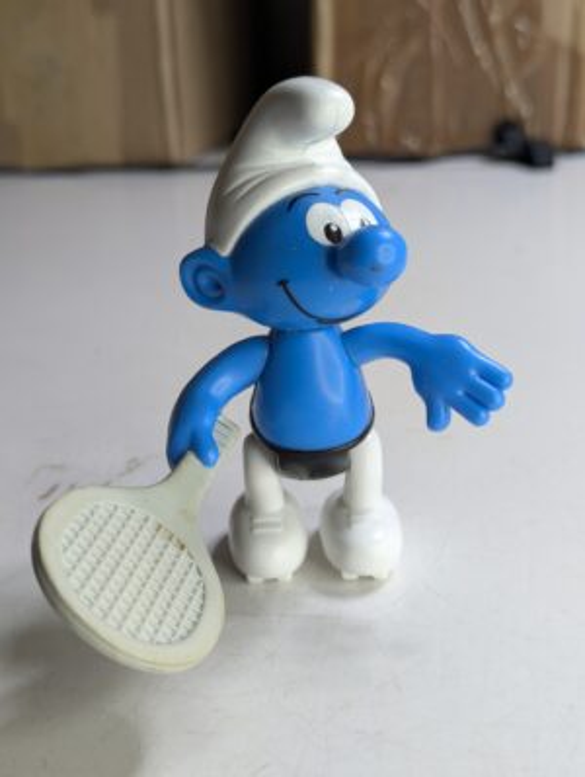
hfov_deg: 30.4
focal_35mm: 48
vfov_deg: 39.6
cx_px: 292
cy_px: 388
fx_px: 1078
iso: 40
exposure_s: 1/235
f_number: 1.85
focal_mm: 6.81
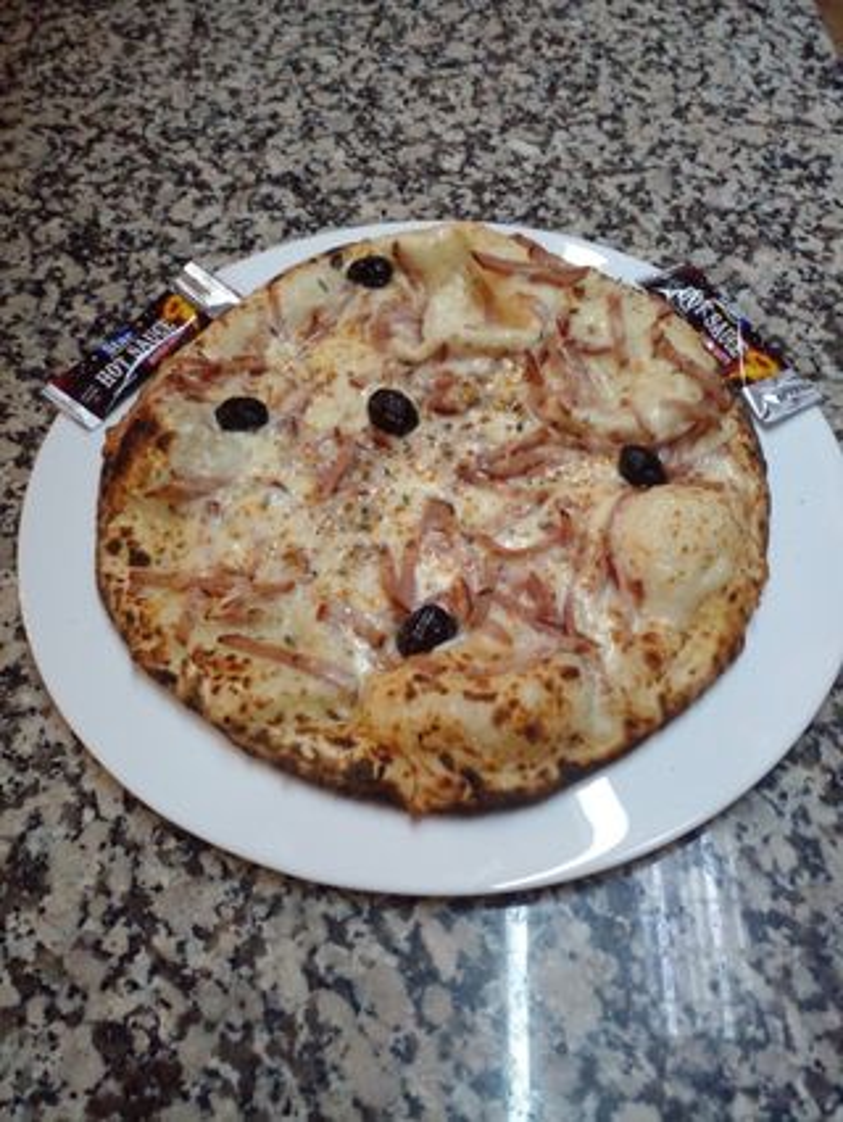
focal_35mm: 27
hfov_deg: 51.4
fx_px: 876
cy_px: 561
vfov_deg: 65.3
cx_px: 422
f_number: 1.9
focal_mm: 3.6
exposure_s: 1/50
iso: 250
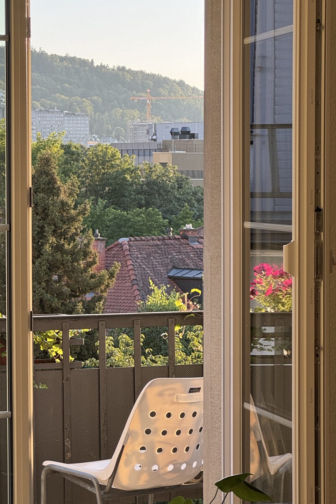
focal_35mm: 129
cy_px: 293
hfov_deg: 10.6
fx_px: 1805
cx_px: 58
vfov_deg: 15.9
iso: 50
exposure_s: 1/99
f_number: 2.8
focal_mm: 9
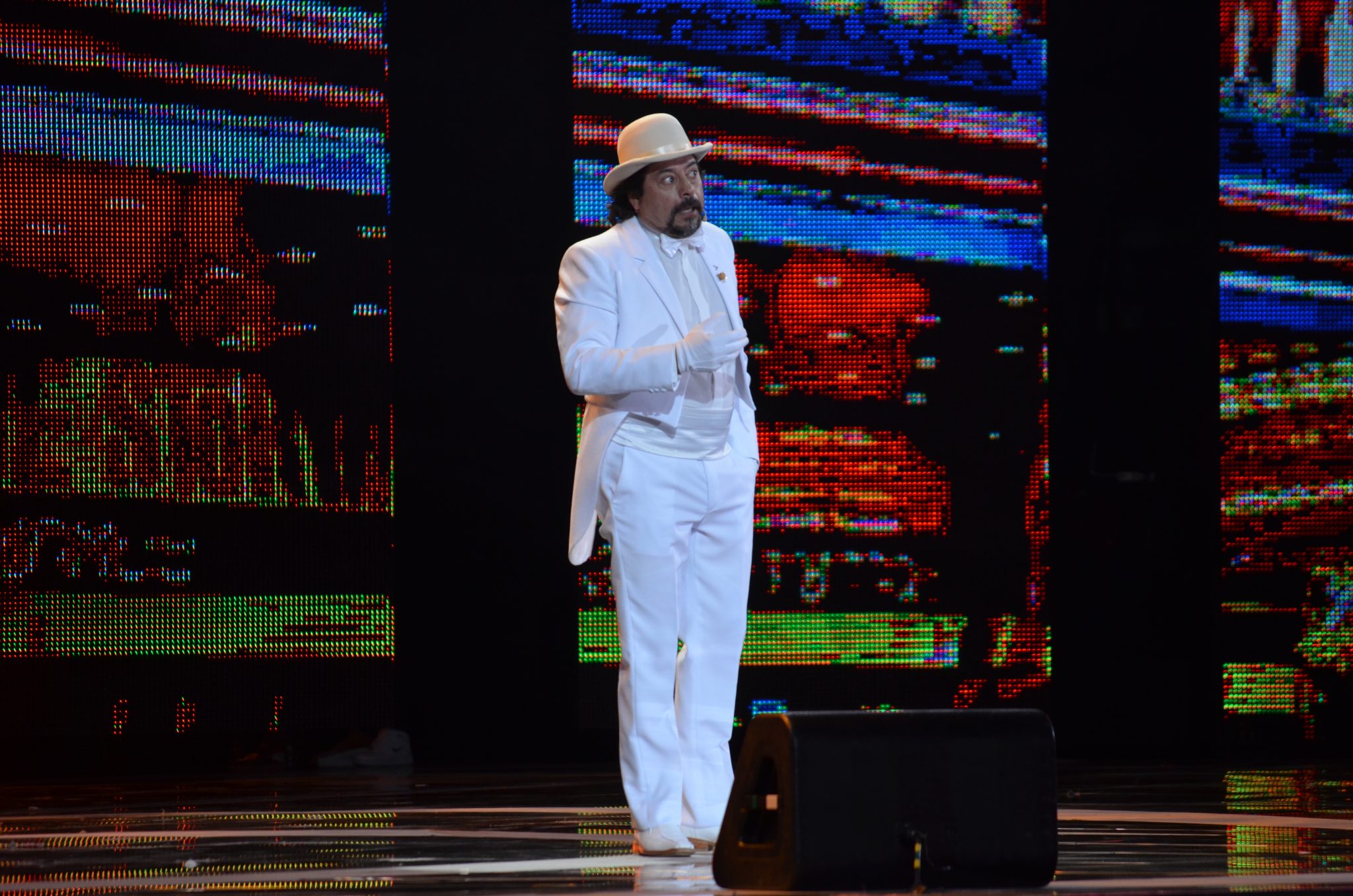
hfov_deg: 8.3
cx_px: 676
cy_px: 448
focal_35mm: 248
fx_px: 9282
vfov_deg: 5.5
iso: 800
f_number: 5.3
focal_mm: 165
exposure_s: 1/160
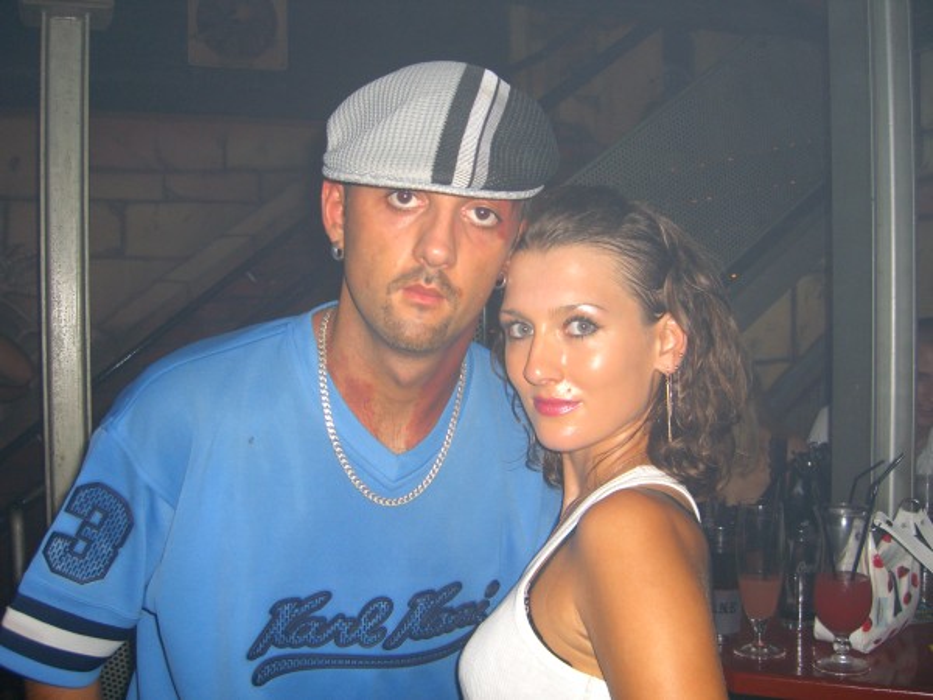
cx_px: 466
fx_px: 1024
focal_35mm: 38
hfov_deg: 49.0
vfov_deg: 37.7
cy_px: 350
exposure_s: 1/60
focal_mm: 7.9
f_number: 2.8
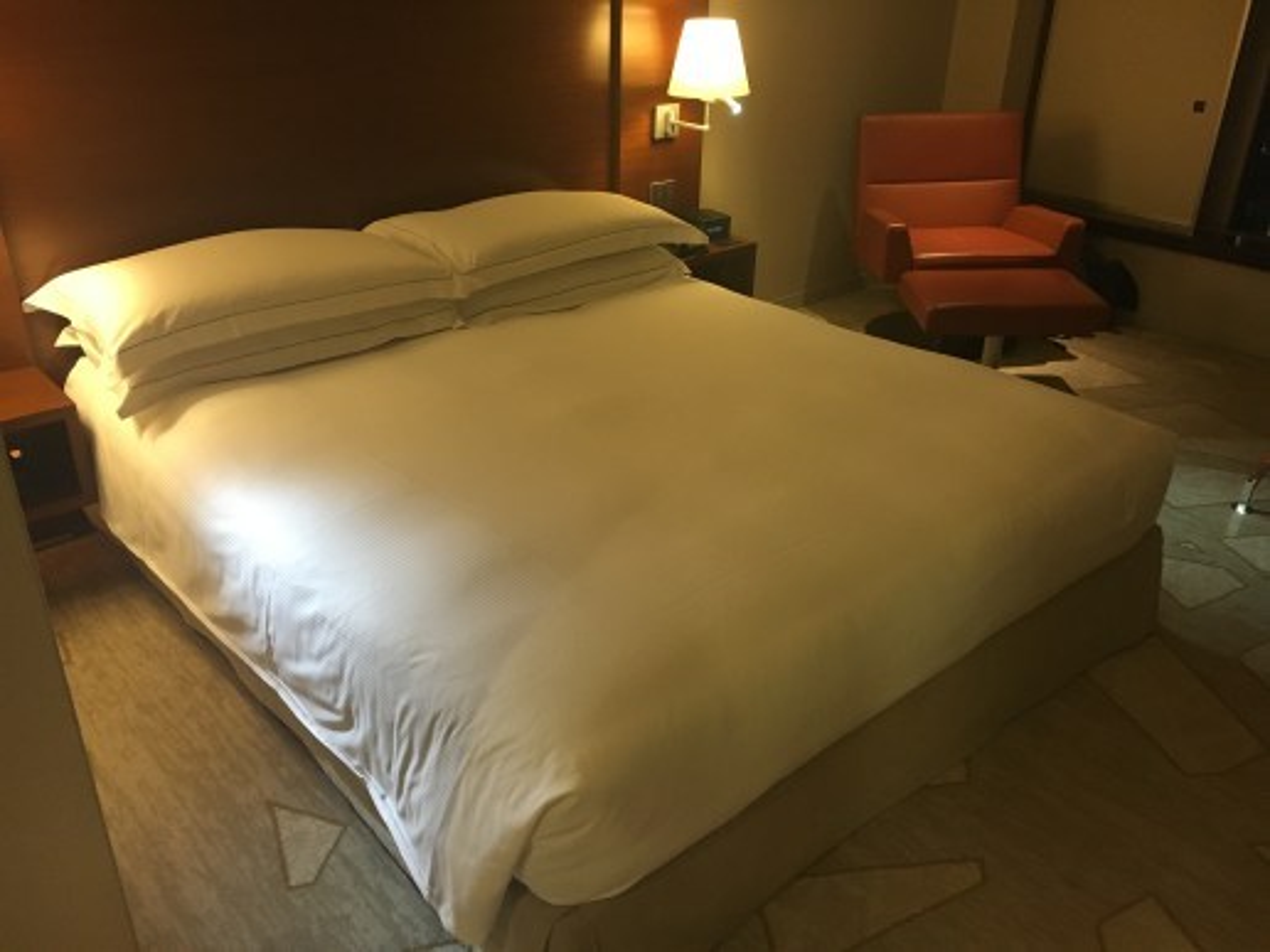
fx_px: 1064
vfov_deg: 48.2
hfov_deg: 61.7
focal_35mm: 29
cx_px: 635
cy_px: 476
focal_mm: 4.15
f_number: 2.2
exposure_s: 1/30
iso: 200
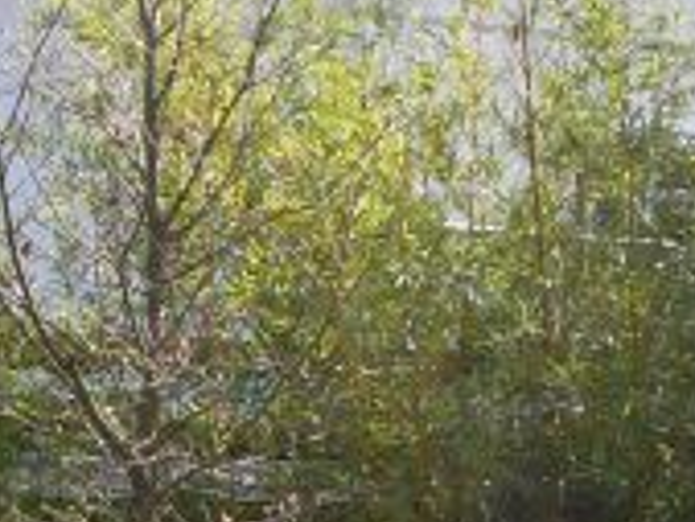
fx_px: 2431
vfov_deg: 12.3
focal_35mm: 121
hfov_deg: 15.9
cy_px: 288
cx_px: -49
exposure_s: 1/320
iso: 100
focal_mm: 5.2
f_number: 4
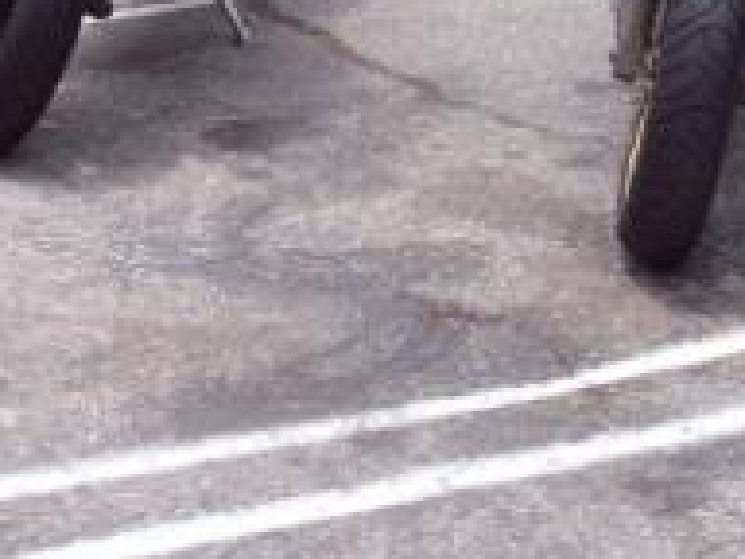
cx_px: 361
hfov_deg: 12.8
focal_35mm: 154
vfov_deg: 9.6
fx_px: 3314
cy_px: -8
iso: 80
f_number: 2.8
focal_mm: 6.2
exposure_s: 1/592
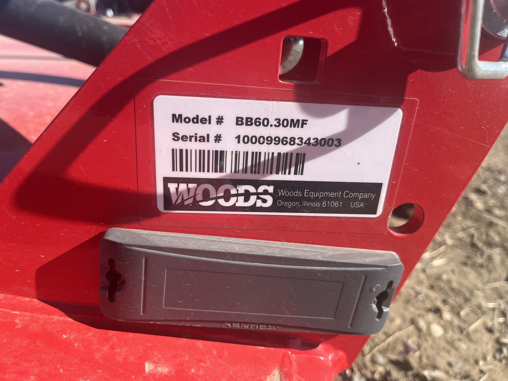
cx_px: 254
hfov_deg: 67.3
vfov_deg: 53.1
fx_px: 382
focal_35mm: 26
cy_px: 190
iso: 50
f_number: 1.6
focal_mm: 5.1
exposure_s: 1/1992
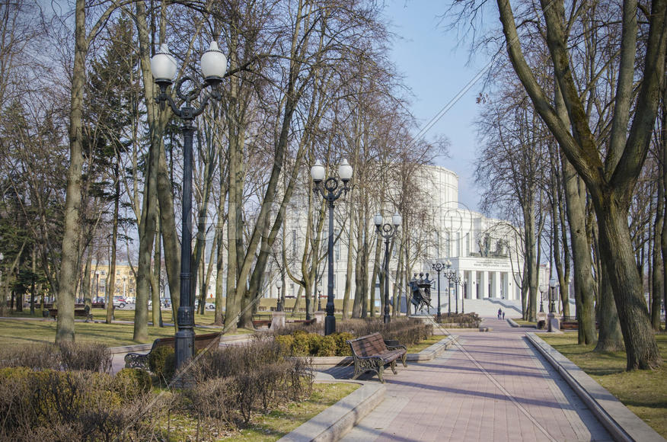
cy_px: 221
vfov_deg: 31.7
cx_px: 334
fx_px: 776
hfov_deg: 46.5
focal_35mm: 42
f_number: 10
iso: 400
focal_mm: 28
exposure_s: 1/200
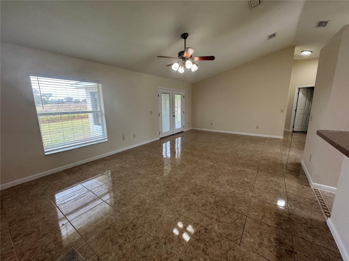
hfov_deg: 102.1
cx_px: 174
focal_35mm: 14
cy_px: 130
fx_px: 141
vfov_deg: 85.7
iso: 250
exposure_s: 1/120
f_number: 2.2
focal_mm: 2.22
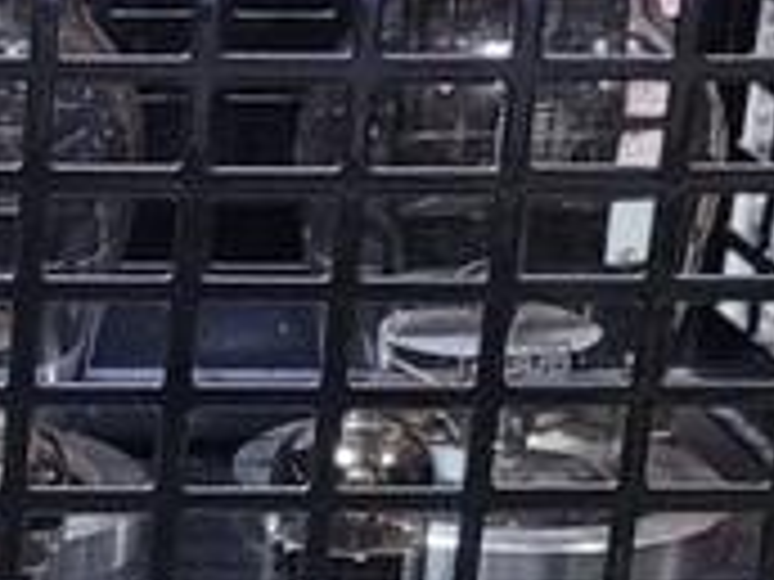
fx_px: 4315
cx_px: -482
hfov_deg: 9.9
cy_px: 1173
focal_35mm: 193
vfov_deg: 7.4
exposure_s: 1/40
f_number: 1.8
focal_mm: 5.4
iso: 200
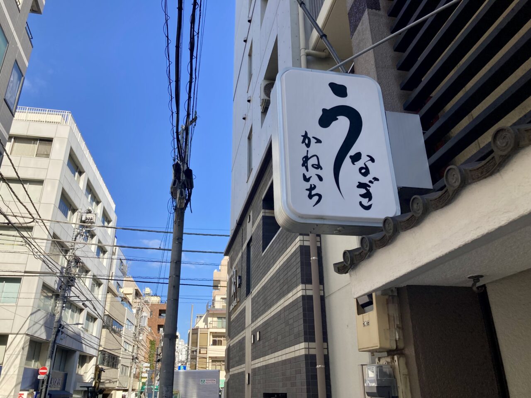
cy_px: 199
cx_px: 266
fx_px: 430
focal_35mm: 28
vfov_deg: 49.7
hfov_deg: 63.4
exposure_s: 1/1091
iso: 20
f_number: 1.8
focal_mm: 3.99
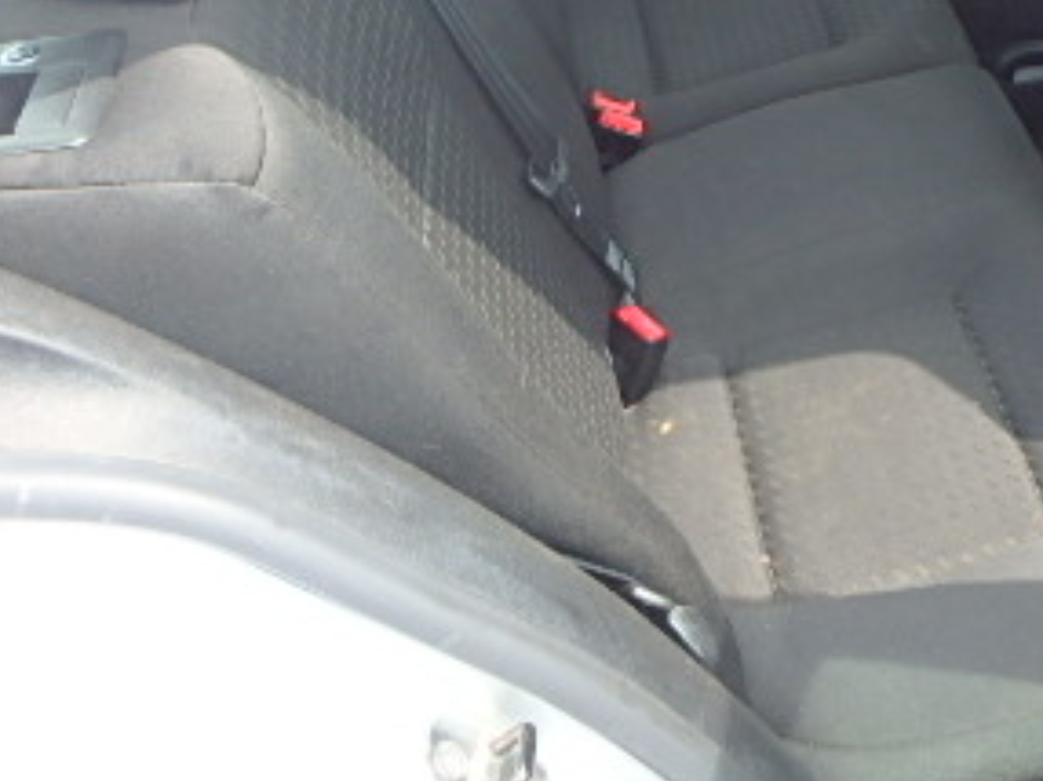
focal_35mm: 47
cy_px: 157
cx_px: 857
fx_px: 1415
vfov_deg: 30.1
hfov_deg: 38.7
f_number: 3.5
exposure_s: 1/125
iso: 125
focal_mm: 3.7
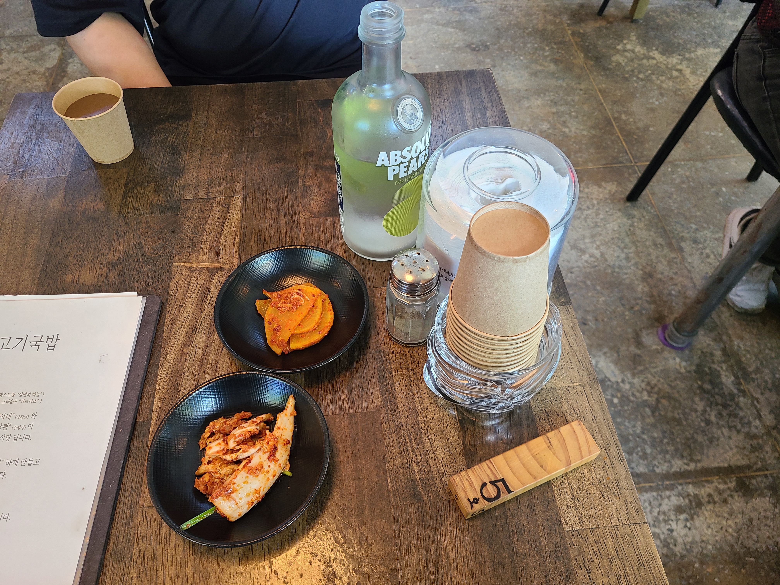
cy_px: 292
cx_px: 390
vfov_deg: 53.1
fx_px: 586
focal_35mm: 26
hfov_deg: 67.3
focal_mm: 5.4
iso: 160
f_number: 1.8
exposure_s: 1/40
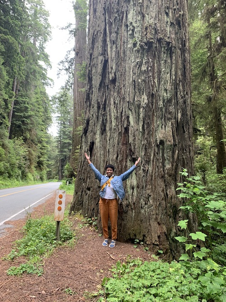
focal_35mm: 26
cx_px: 113
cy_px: 151
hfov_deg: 53.0
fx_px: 226
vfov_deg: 67.3
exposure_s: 1/121
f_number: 1.8
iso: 80
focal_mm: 4.25
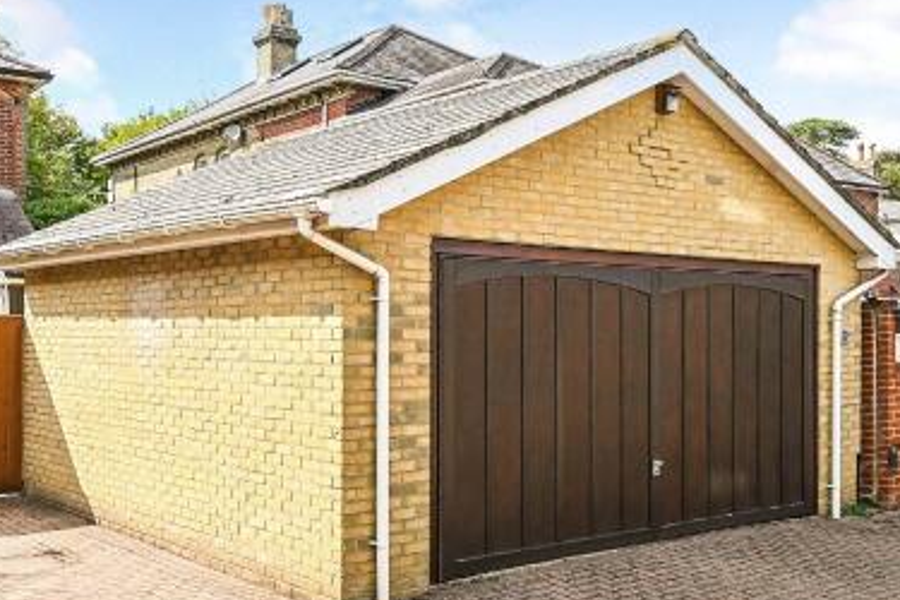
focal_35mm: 42
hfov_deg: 46.0
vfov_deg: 31.6
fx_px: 1059
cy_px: 265
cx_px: 406
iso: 100
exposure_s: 1/100
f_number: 9
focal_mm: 15.5
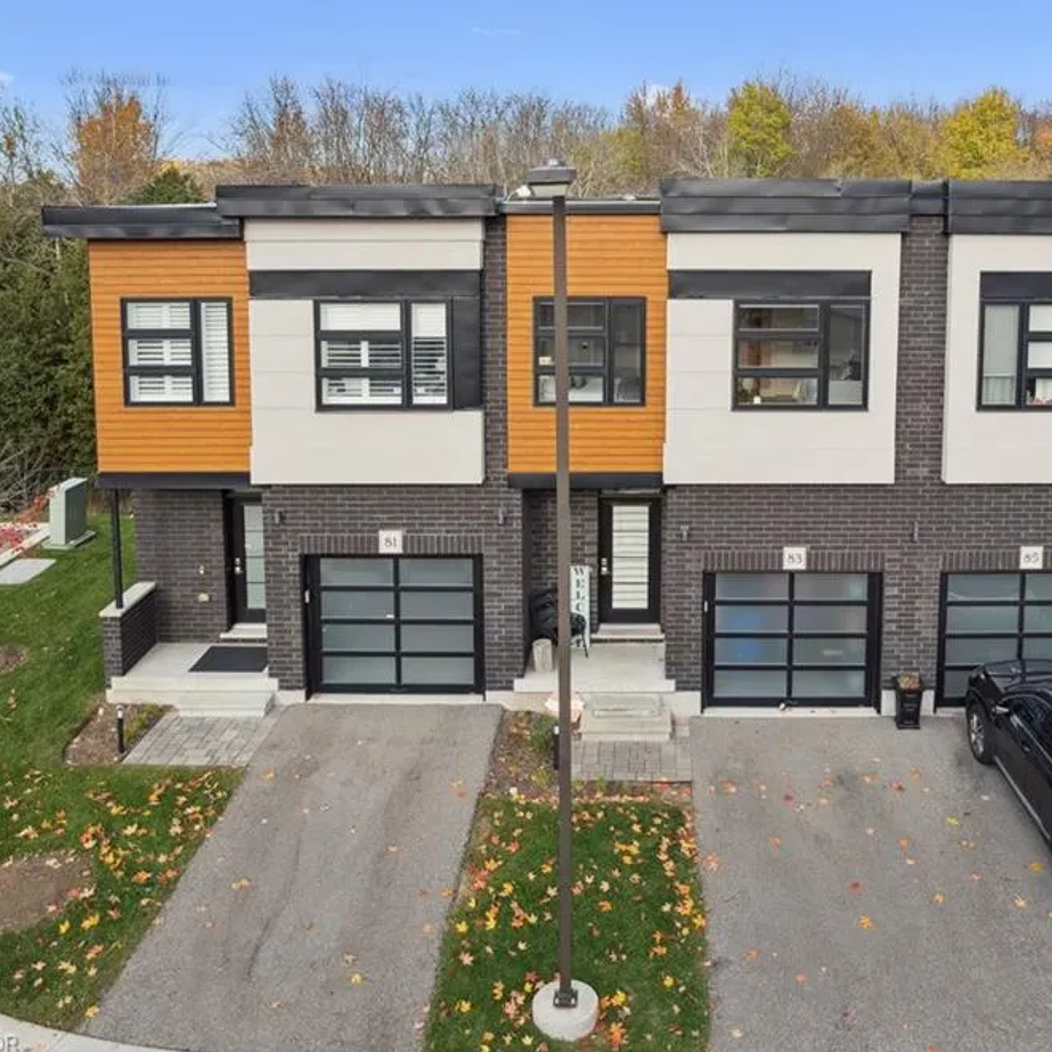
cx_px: 665
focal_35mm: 29
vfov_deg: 55.6
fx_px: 997
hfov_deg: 54.9
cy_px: 514
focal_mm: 8.4
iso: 100
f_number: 2.8
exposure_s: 1/640
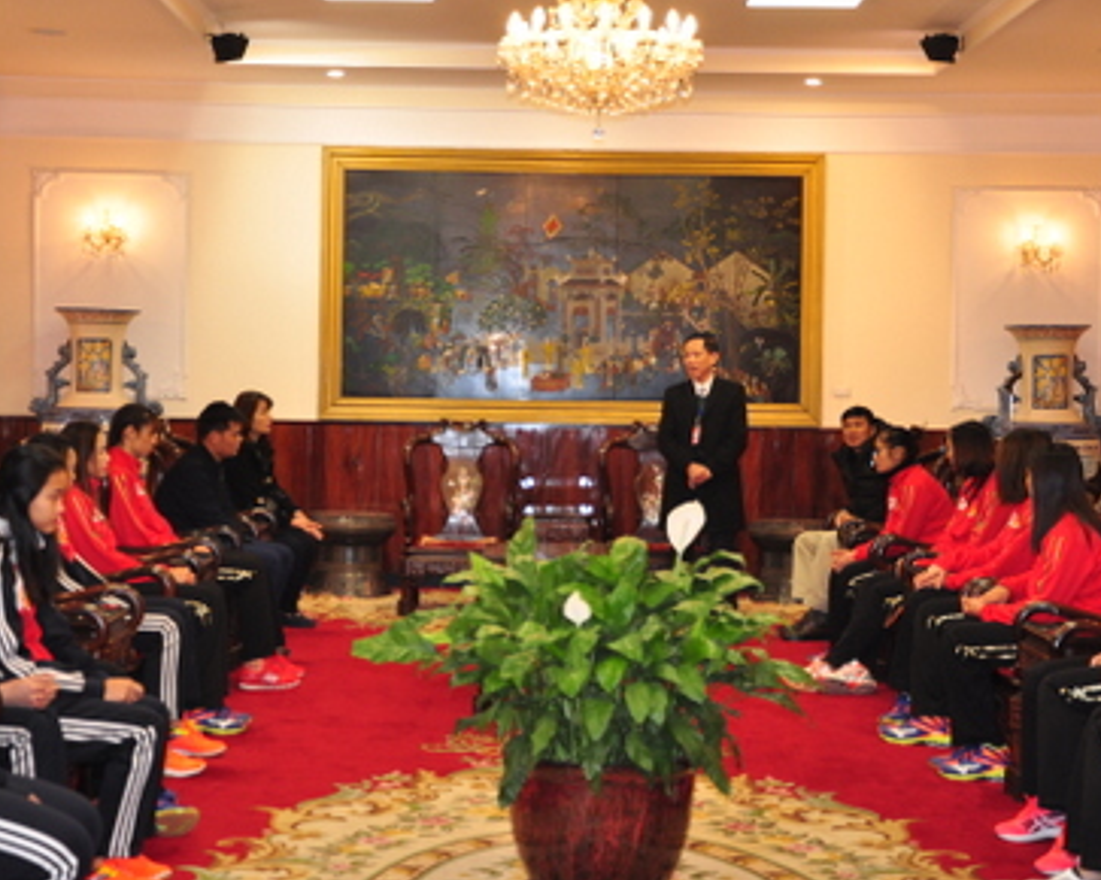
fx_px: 2019
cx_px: 540
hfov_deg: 30.5
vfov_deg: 24.6
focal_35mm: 62
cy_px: 407
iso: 640
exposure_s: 1/60
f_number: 4.2
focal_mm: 32
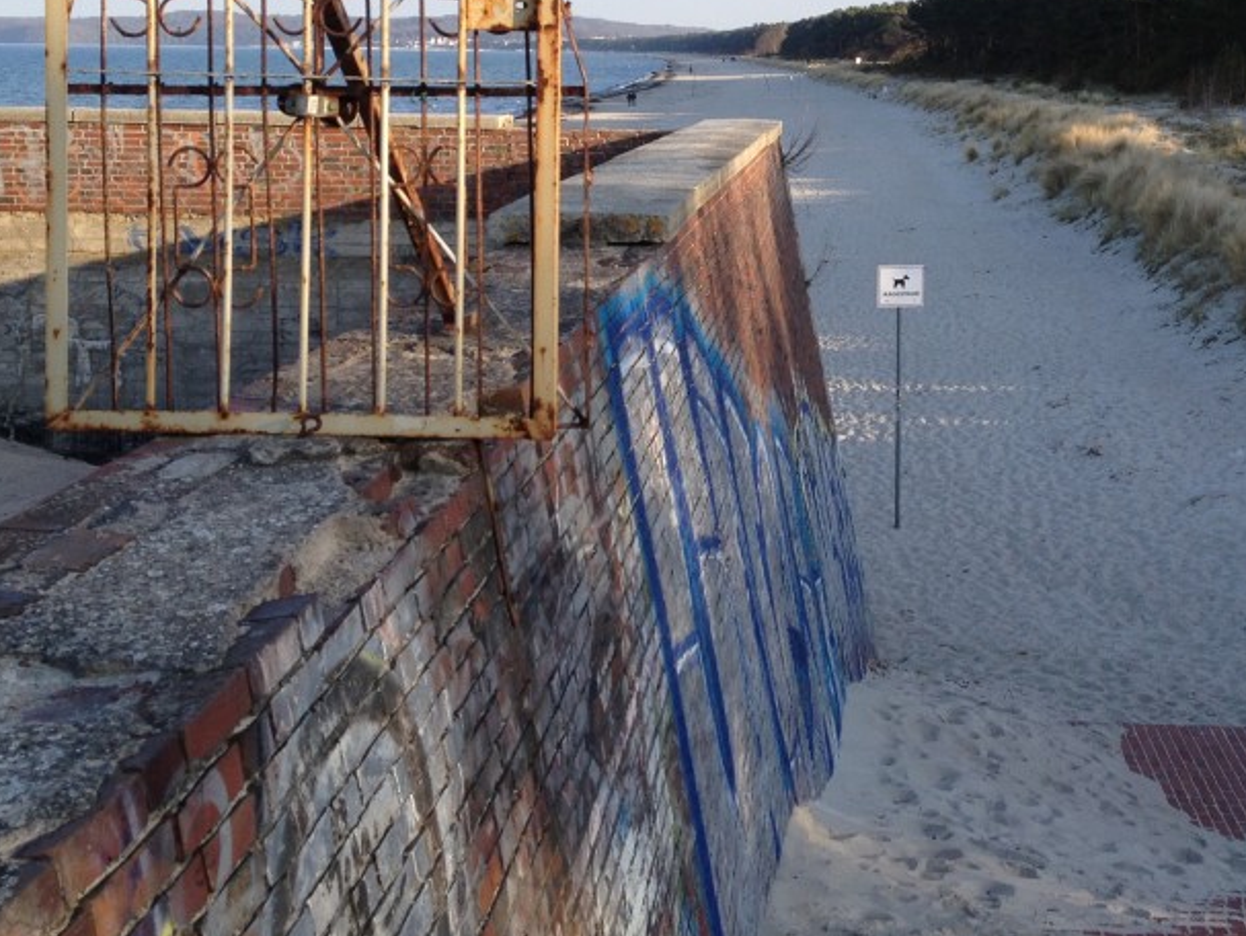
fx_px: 2125
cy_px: 199
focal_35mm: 59
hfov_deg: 32.5
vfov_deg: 24.5
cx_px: 776
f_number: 2.4
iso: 50
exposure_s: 1/593
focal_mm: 4.28
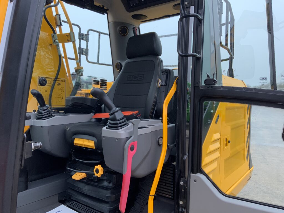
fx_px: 238
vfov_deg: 48.2
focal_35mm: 29
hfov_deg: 61.7
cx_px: 142
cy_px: 106
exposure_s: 1/106
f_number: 1.8
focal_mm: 3
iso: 64
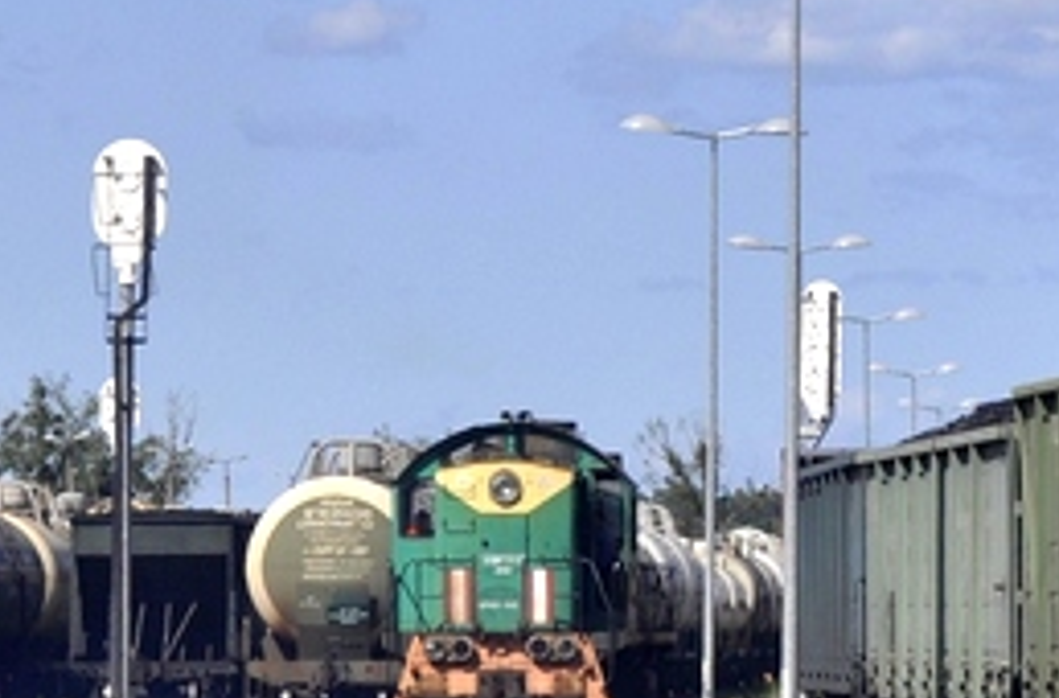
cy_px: 230
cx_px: 1170
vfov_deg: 4.4
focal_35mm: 310
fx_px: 9086
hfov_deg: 6.6
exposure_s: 1/500
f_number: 11
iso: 200
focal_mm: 52
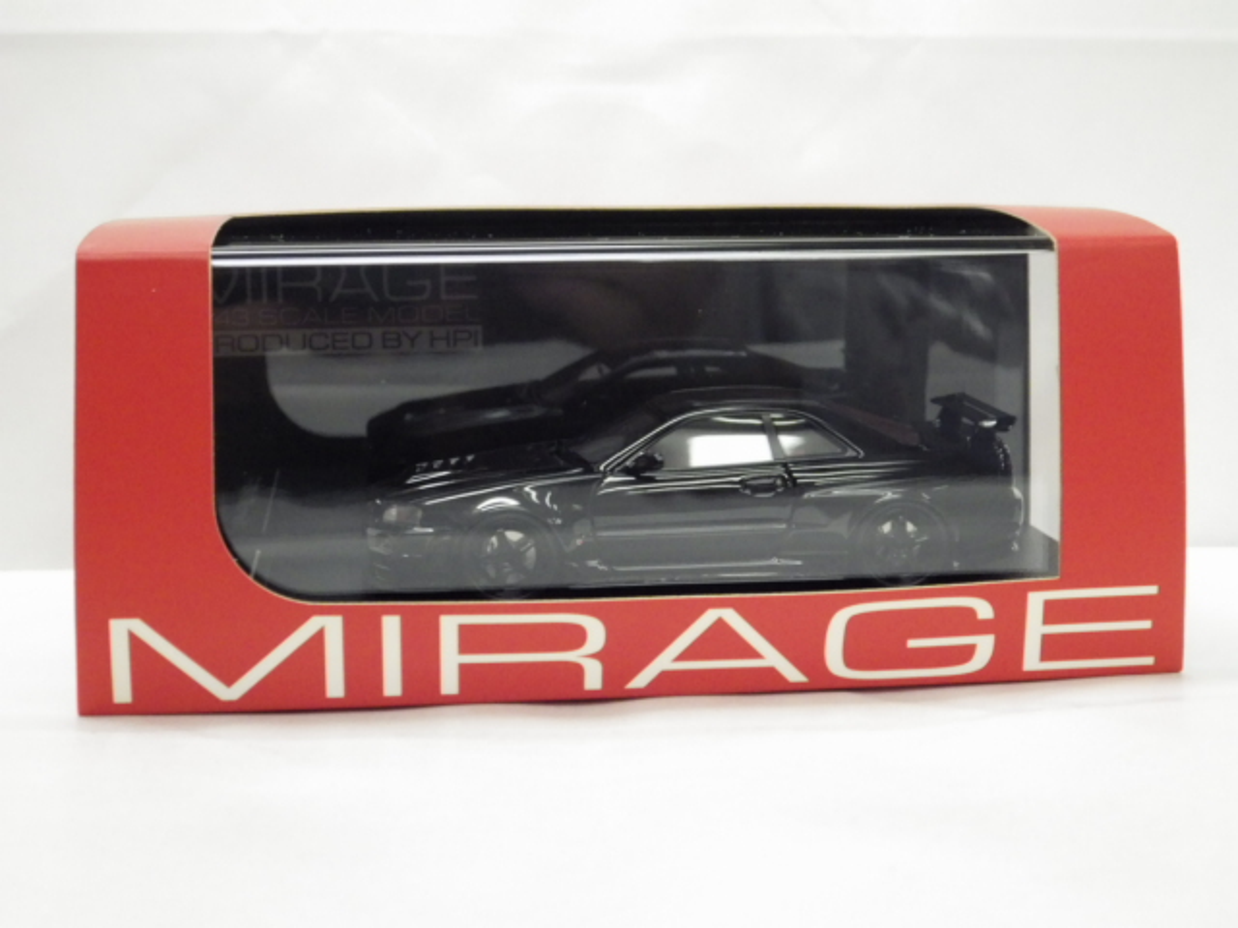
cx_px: 619
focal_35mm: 59
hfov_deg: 32.7
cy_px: 464
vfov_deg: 24.8
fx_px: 2110
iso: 640
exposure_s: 1/60
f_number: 4
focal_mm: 10.7
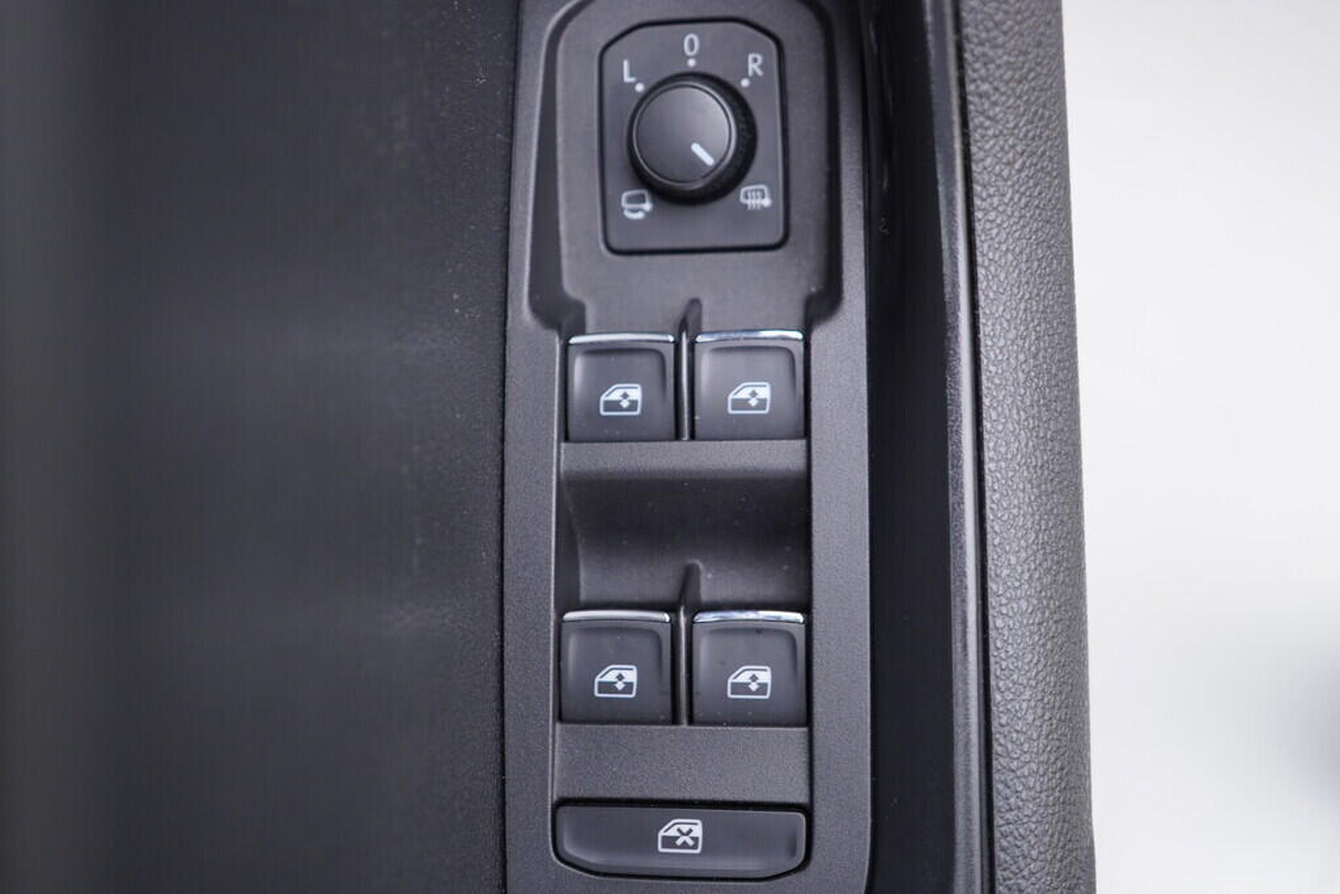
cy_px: 447
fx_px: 1340
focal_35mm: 36
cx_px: 670
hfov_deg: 53.1
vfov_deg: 36.9
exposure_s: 1/40
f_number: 2.8
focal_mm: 24
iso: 250
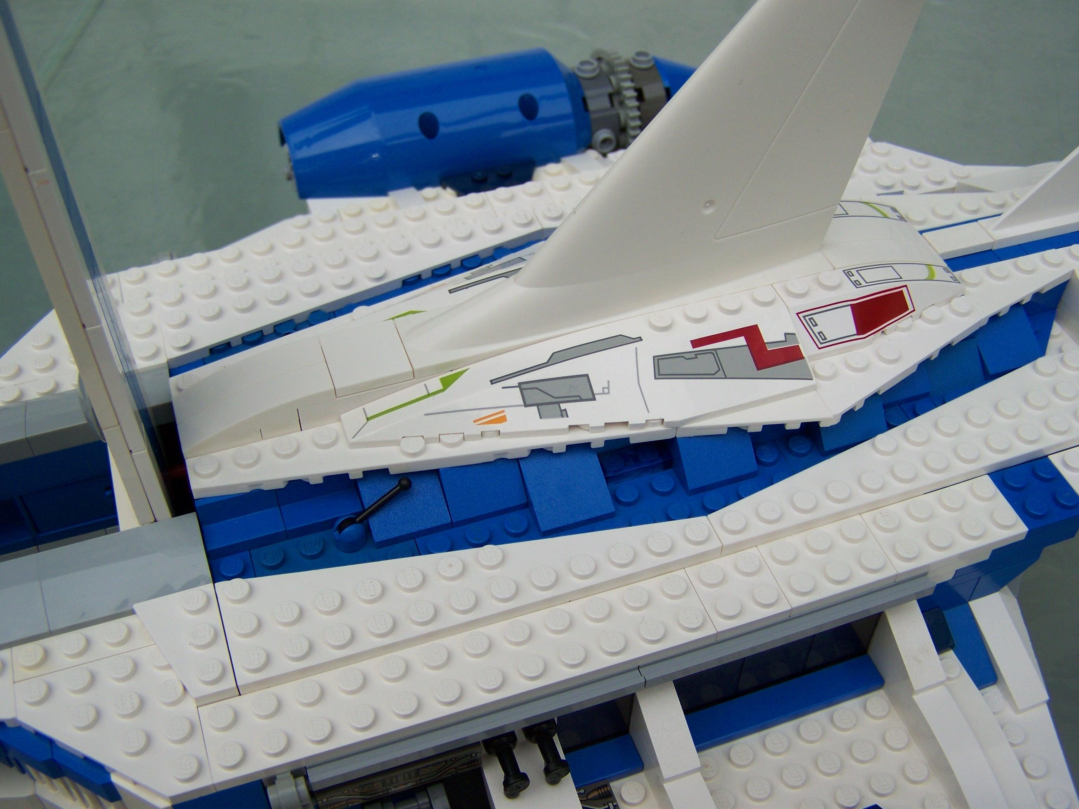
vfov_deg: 37.7
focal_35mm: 38
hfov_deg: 49.0
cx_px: 540
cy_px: 404
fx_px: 1184
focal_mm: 6.3
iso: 64
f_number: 2.8
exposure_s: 1/320
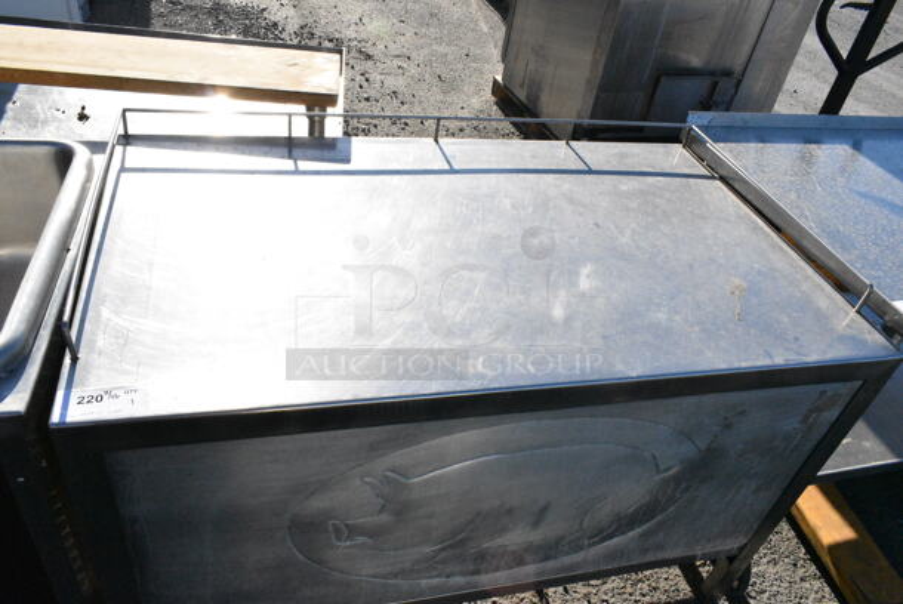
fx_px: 678
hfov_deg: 67.3
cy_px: 302
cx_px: 452
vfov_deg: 48.0
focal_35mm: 27
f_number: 22
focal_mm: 18
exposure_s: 1/2000
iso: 6400
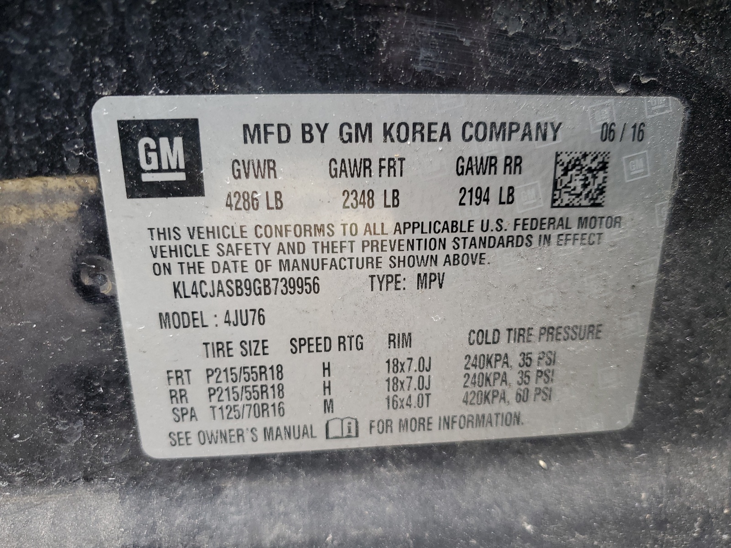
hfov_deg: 67.3
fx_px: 549
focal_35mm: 26
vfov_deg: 53.1
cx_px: 366
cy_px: 274
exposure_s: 1/120
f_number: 1.5
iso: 55
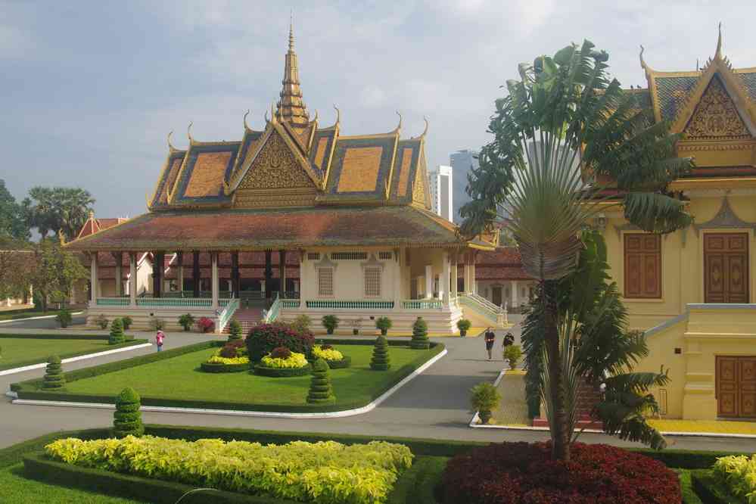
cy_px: 252
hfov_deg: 53.1
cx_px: 378
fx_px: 756
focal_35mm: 36
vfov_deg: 36.9
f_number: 11
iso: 200
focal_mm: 24
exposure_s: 1/100
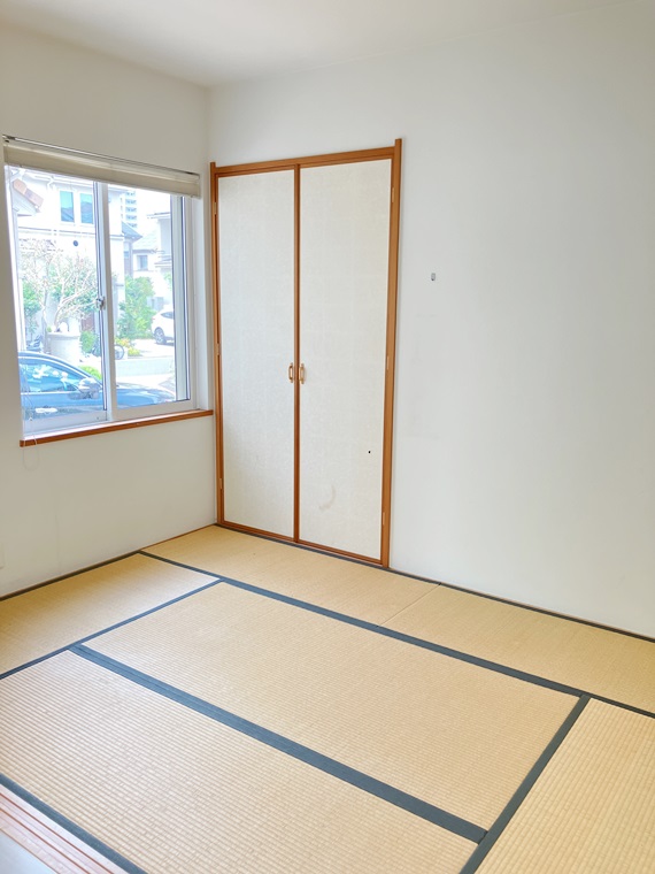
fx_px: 706
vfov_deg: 63.4
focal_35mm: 28
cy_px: 437
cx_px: 328
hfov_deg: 49.7
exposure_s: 1/50
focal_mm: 3.99
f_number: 1.8
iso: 80
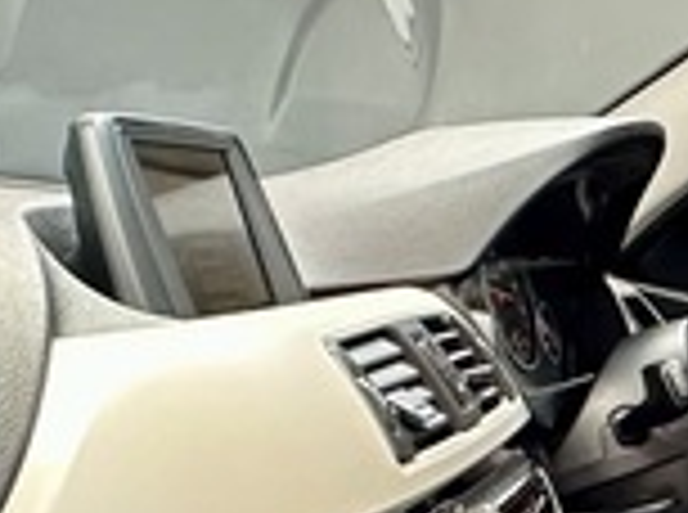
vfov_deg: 14.4
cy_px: 824
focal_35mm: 94
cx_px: 1138
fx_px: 1864
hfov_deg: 17.8
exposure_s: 1/60
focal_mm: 2.22
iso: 320
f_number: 2.2
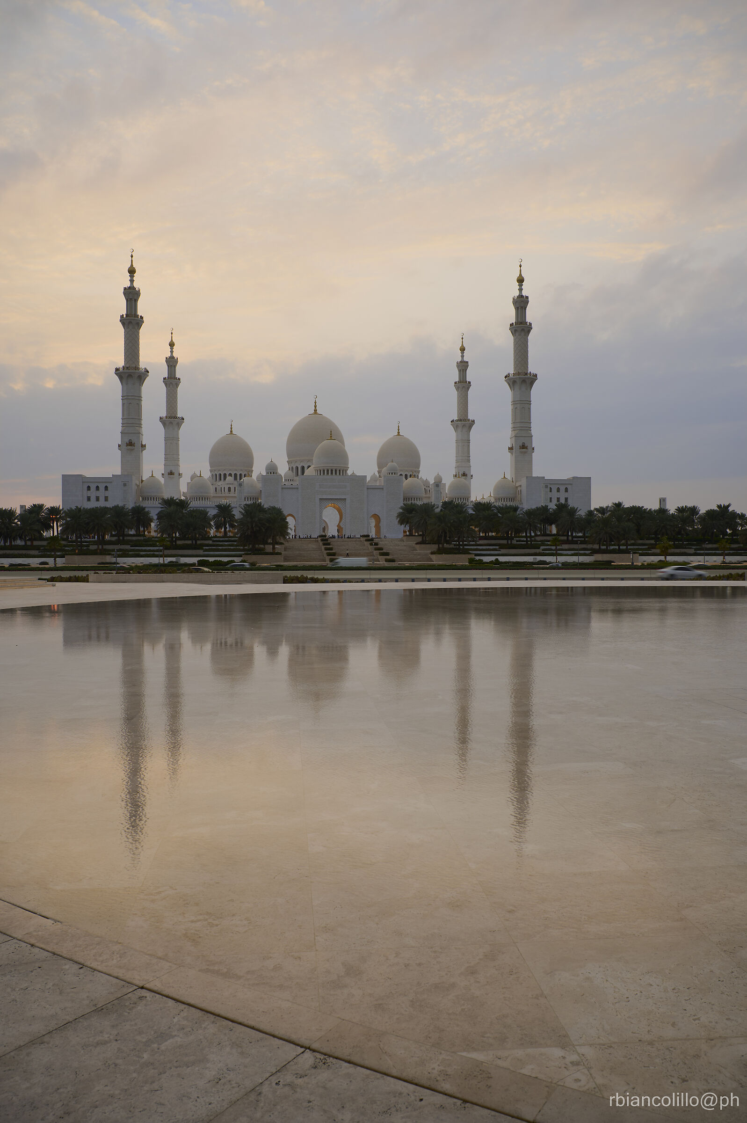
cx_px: 374
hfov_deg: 43.6
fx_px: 935
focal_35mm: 30
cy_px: 562
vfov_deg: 62.0
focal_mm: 30
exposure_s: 1/40
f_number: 8
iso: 100
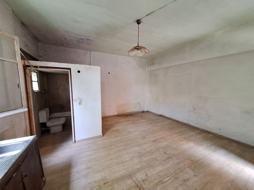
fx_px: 95
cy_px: 95
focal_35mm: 13
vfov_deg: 89.9
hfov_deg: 106.2
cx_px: 127
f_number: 2.2
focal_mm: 1.74
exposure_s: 1/25
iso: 250
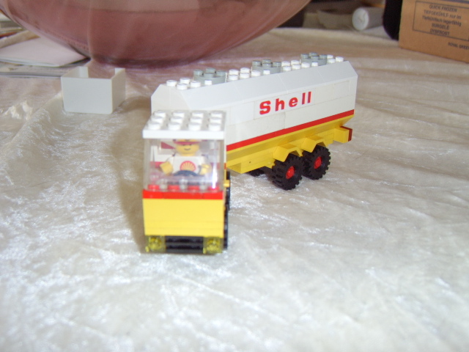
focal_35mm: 31
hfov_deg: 58.4
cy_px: 176
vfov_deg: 45.4
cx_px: 234
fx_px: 420
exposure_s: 1/30
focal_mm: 8.13
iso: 141
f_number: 2.7
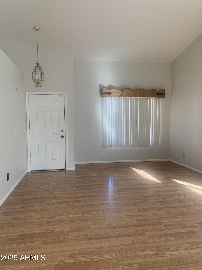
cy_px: 135
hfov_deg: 53.1
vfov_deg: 67.3
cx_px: 101
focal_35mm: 26
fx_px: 202
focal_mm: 4.25
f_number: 1.8
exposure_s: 1/101
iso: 100
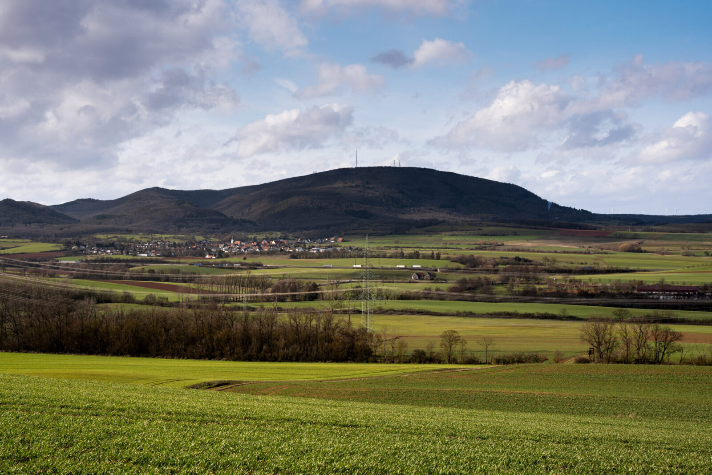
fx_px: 989
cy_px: 203
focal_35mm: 50
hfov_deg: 39.4
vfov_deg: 27.0
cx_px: 285
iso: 50
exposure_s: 1/800
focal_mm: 40
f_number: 5.6
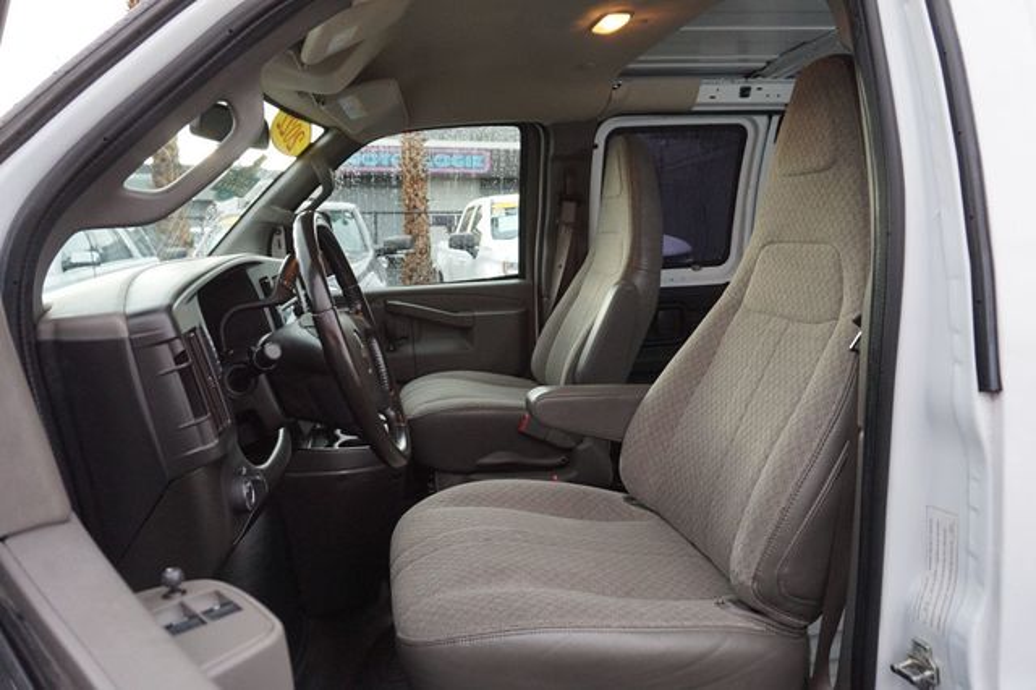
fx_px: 690
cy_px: 345
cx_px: 518
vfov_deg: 53.1
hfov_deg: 73.8
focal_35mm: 24
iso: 1000
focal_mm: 16
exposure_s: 1/160
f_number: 4
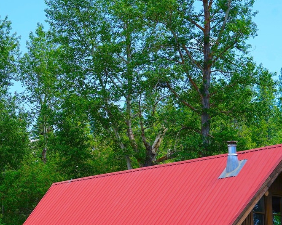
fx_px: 993
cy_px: 190
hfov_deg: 16.0
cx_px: 51
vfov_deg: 12.9
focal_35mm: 119
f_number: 7.1
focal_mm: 50
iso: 100
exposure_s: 1/125
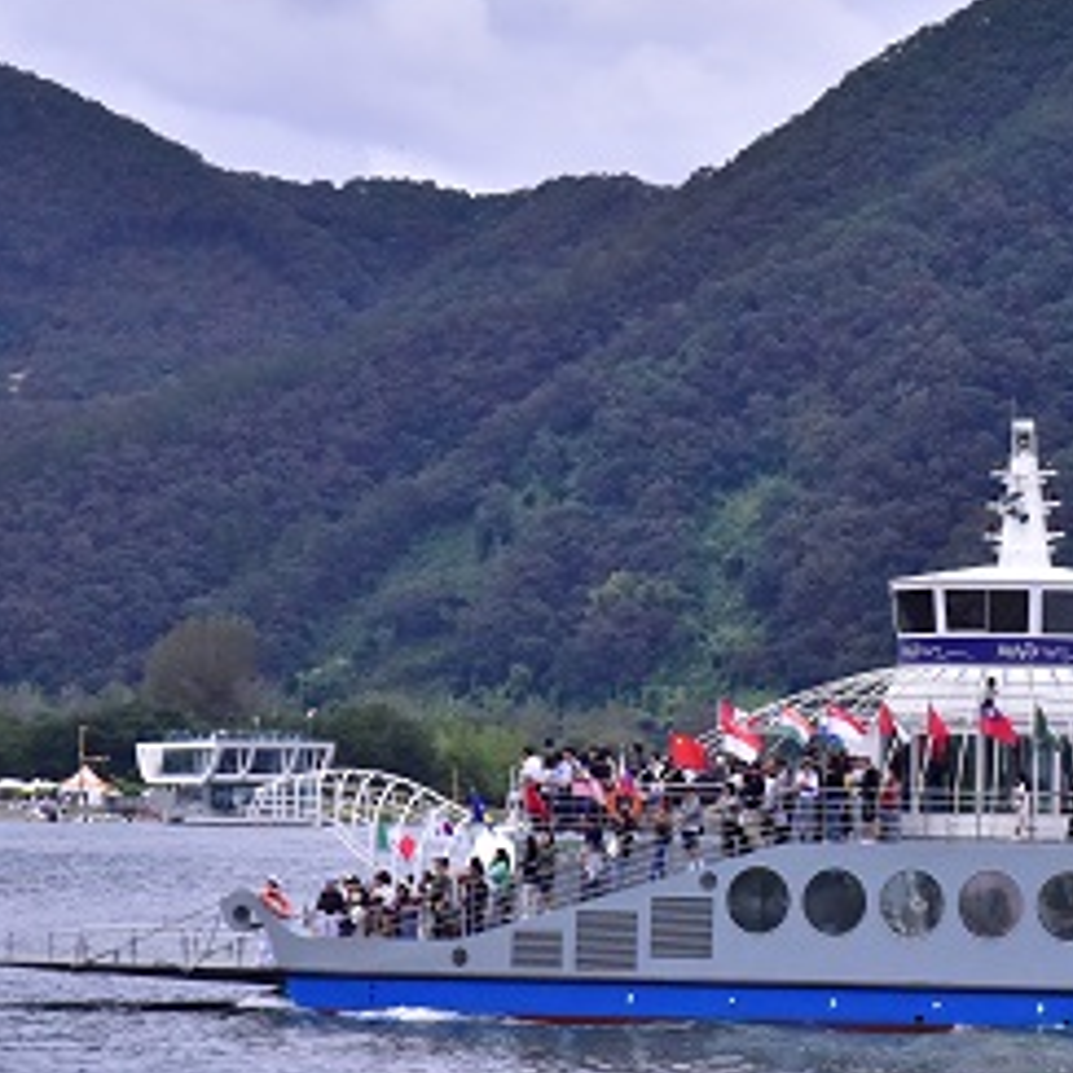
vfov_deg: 9.1
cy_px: 567
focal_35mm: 192
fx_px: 6733
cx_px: 1011
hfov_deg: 9.1
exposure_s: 1/6400
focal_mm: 92
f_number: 8
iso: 3200
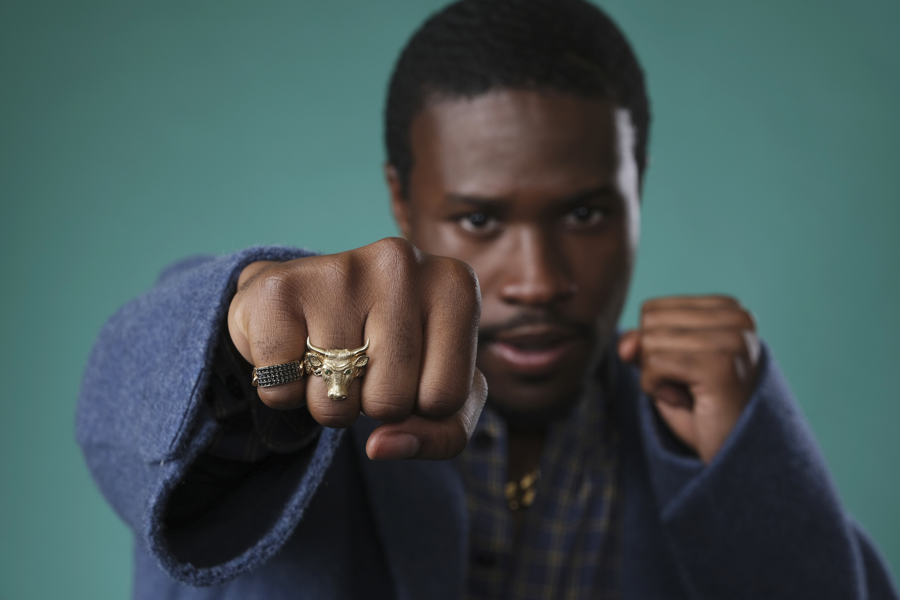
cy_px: 300
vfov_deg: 17.1
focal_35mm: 80
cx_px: 450
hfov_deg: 25.4
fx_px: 2000
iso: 200
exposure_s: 1/125
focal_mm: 53.3
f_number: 7.1
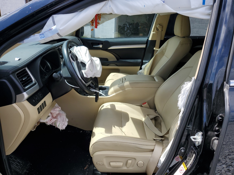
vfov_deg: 53.1
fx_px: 176
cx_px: 117
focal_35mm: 26
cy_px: 88
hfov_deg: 67.3
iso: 50
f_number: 1.5
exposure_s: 1/2000
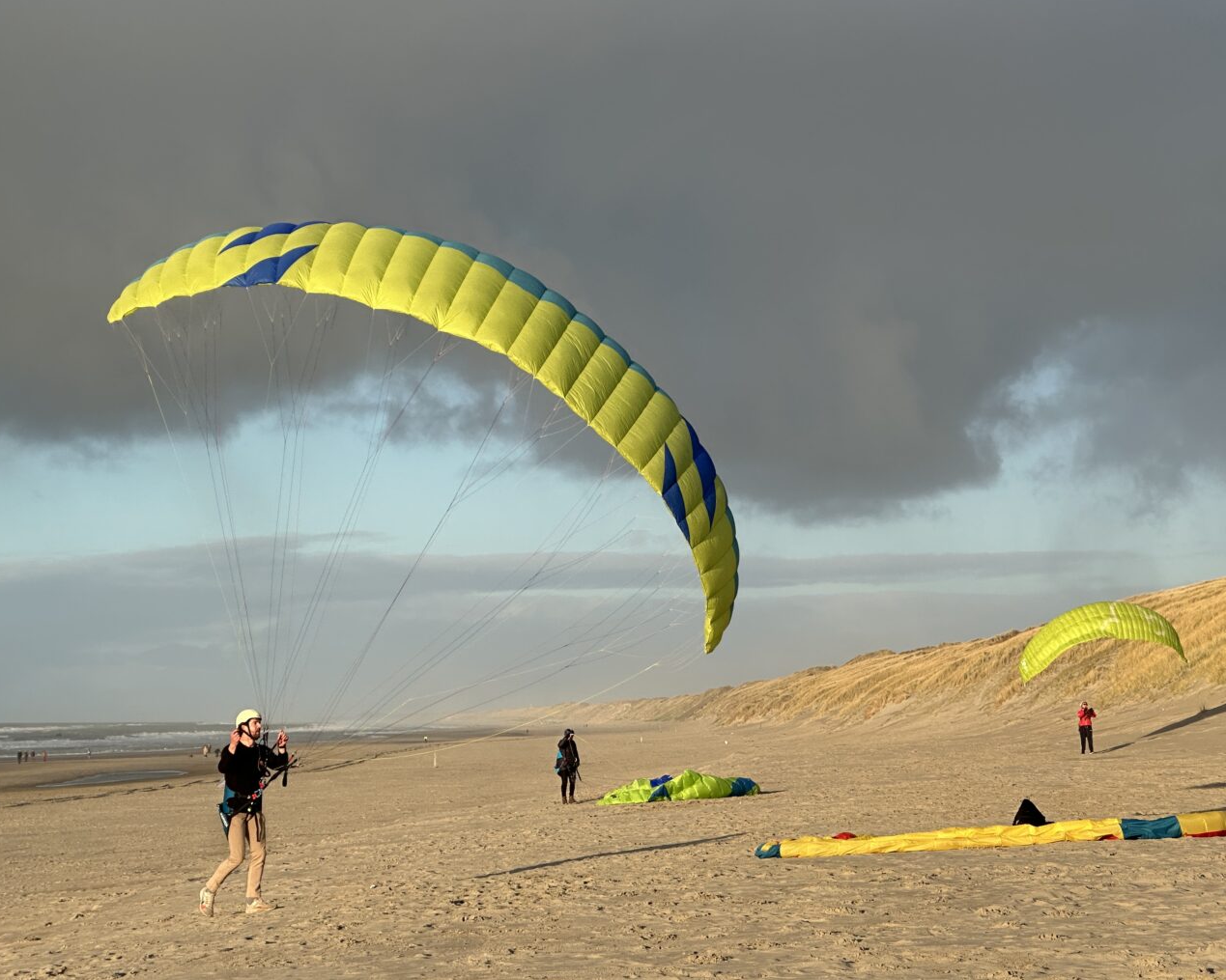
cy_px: 488
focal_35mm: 91
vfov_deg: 16.9
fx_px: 3302
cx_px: 731
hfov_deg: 21.0
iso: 32
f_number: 2.8
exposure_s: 1/544
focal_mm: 9
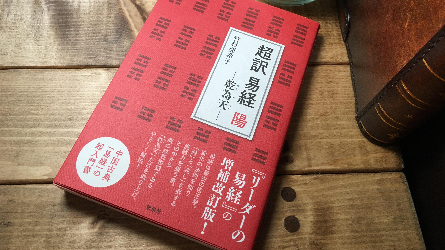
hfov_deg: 61.0
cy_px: 92
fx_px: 378
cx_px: 220
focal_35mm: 32
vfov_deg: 36.4
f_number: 2.2
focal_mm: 4.15
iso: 40
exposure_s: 1/30
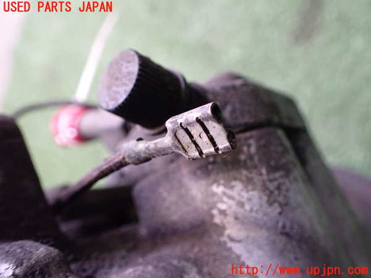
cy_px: 139
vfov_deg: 46.8
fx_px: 322
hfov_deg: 60.0
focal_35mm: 30
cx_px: 186
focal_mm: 5.4
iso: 800
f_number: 2.3
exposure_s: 1/40
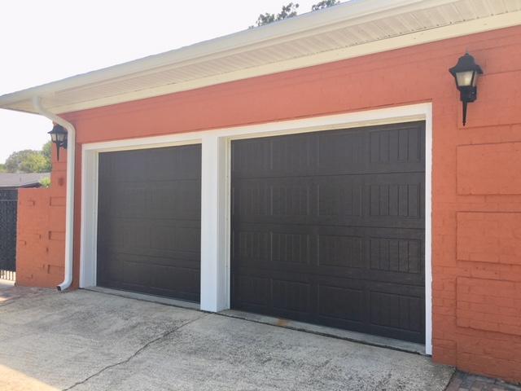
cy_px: 196
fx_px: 436
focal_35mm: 29
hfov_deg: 61.7
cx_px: 260
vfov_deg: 48.2
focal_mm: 4.15
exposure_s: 1/884
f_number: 2.2
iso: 25
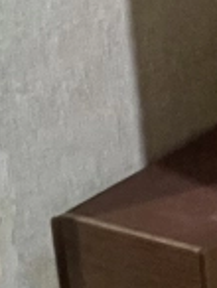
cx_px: 509
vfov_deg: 19.3
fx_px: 800
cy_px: -49
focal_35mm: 96
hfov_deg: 12.4
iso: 1250
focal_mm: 1.57
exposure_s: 1/30
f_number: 1.8
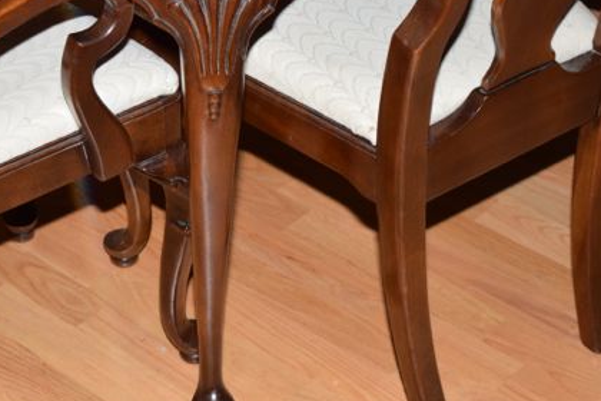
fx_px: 1603
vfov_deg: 14.2
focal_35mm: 96
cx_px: 212
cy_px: 171
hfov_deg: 21.2
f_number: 5
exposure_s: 1/125
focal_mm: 42
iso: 800
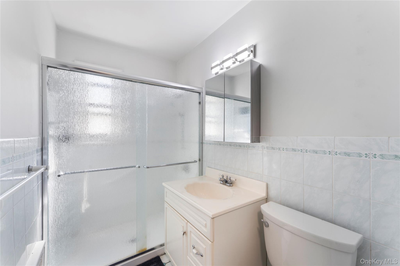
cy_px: 133
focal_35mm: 14
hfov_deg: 104.3
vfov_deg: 81.2
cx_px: 200
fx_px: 156
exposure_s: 1/4
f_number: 11
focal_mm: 14
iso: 100
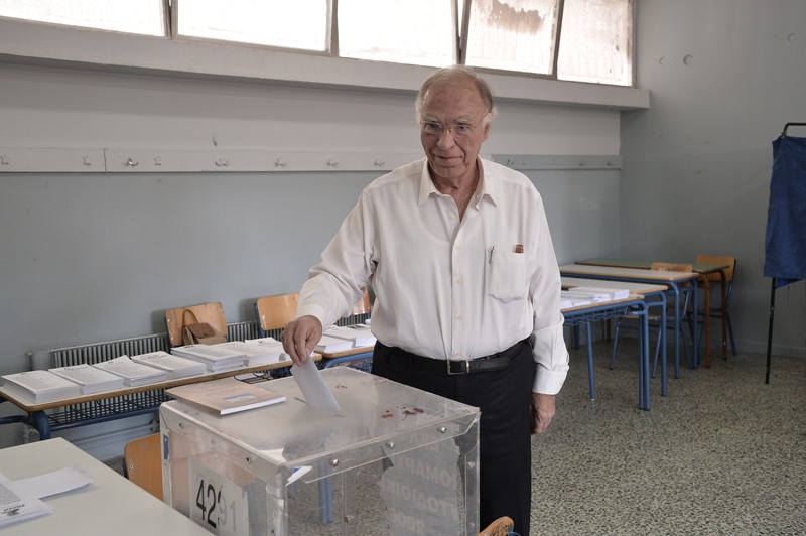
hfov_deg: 48.5
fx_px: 895
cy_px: 268
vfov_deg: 33.3
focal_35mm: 40
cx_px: 403
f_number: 6.3
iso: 1250
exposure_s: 1/160
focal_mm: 40
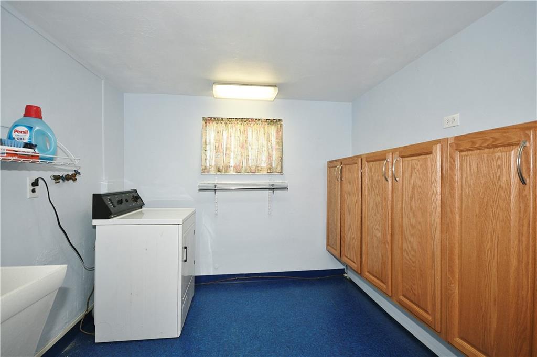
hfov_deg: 96.8
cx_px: 268
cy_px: 178
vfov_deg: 73.7
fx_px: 239
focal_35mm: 16
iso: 800
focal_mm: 11
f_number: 4.5
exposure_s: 1/100
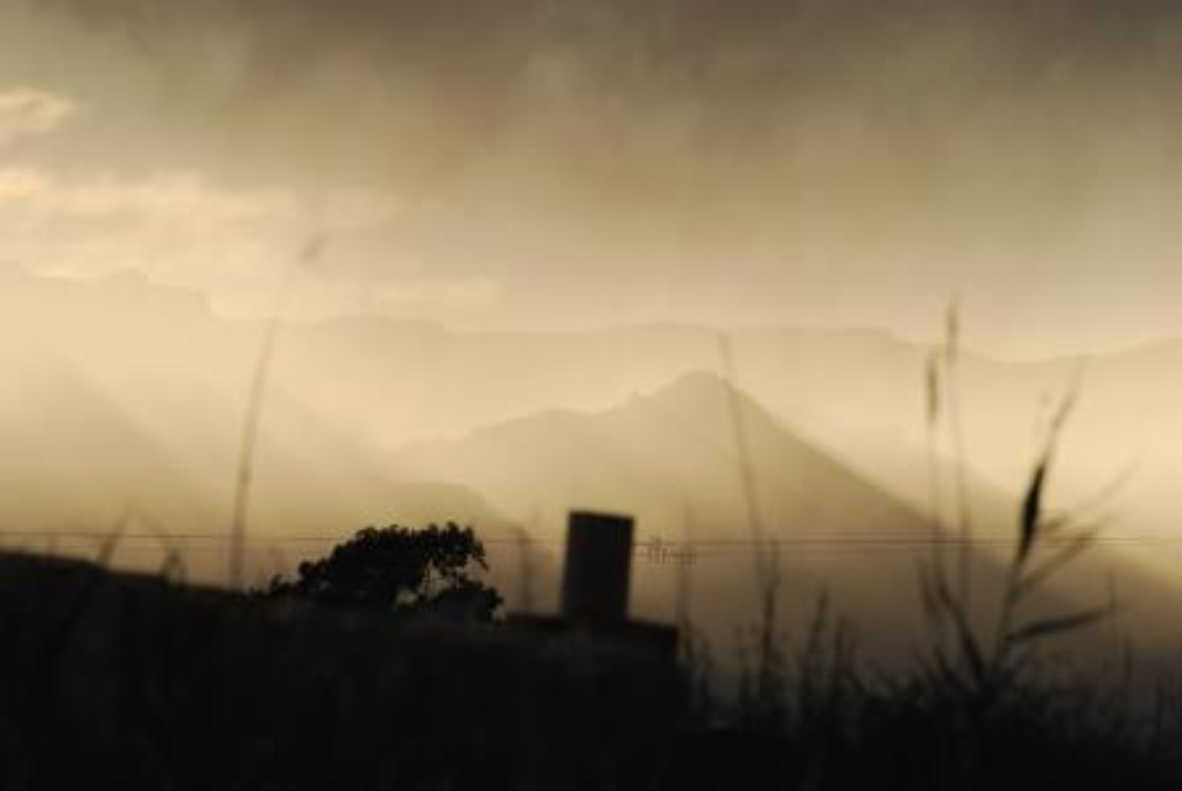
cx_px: 591
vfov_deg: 3.1
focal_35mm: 450
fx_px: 14794
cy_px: 396
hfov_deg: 4.6
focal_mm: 300
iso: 200
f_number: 10
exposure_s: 1/200
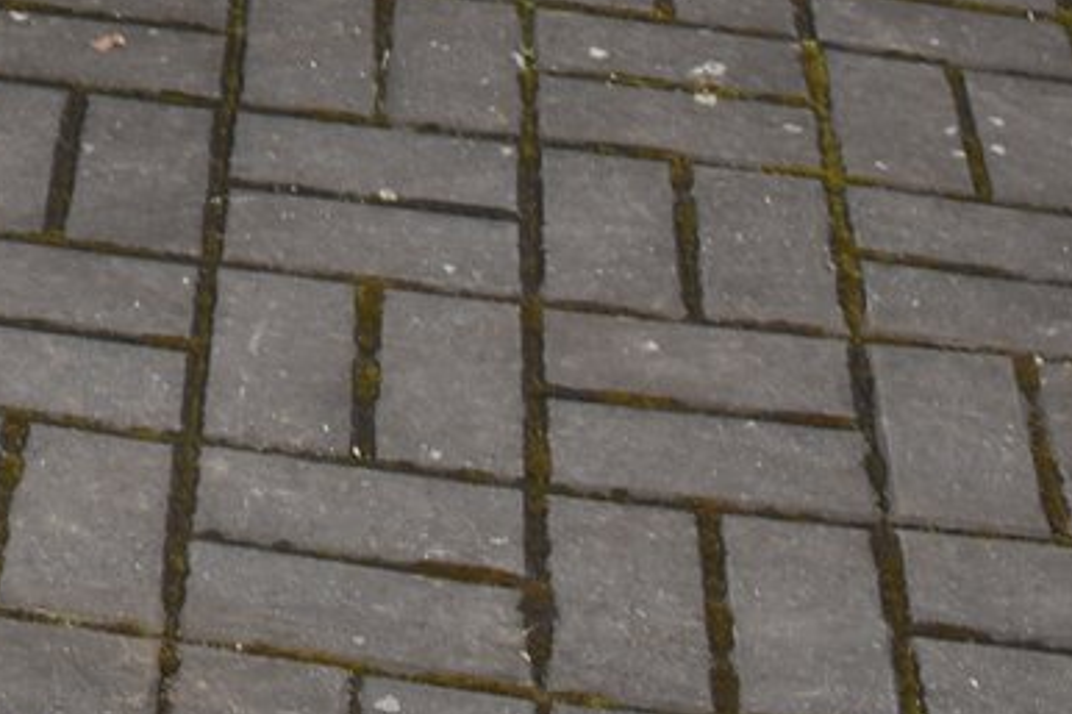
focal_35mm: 140
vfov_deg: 8.8
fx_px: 4167
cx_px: -239
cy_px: -1013
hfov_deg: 14.2
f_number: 3.5
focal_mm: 18
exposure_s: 1/160
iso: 100
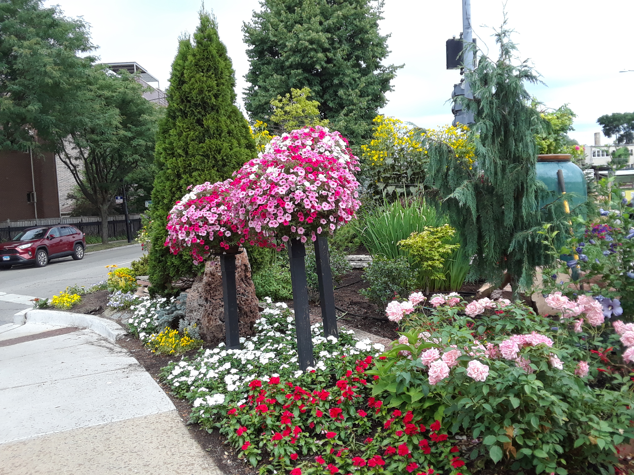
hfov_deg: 60.0
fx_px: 549
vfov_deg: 46.8
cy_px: 238
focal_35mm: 30
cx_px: 317
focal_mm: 2.47
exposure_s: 1/531
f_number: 1.9
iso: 40
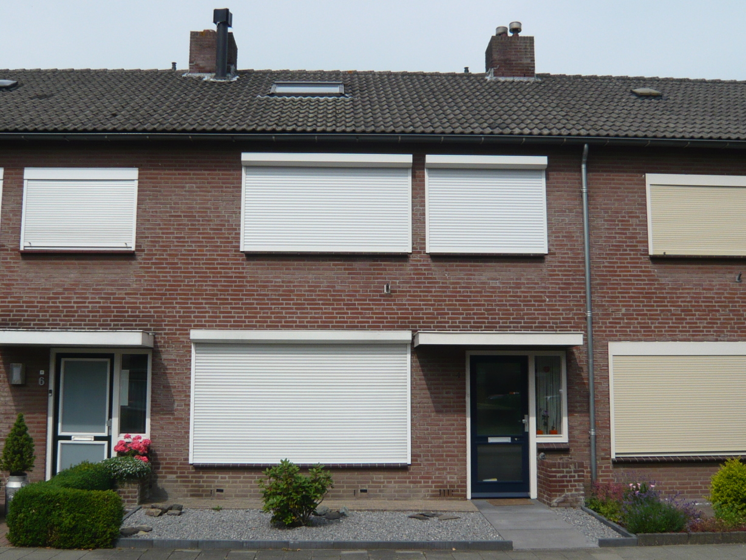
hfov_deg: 50.1
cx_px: 373
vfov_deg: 38.7
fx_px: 797
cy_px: 280
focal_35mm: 37
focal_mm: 4.6
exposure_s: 1/250
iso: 100
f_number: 8
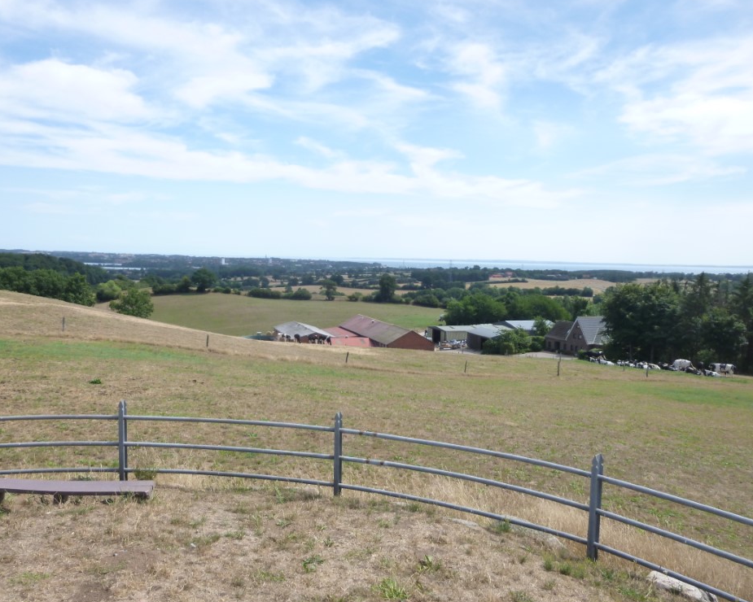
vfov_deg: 53.2
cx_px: 348
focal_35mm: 27
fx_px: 602
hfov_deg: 64.0
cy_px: 308
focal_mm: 4.5
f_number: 3.1
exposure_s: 1/640
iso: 160
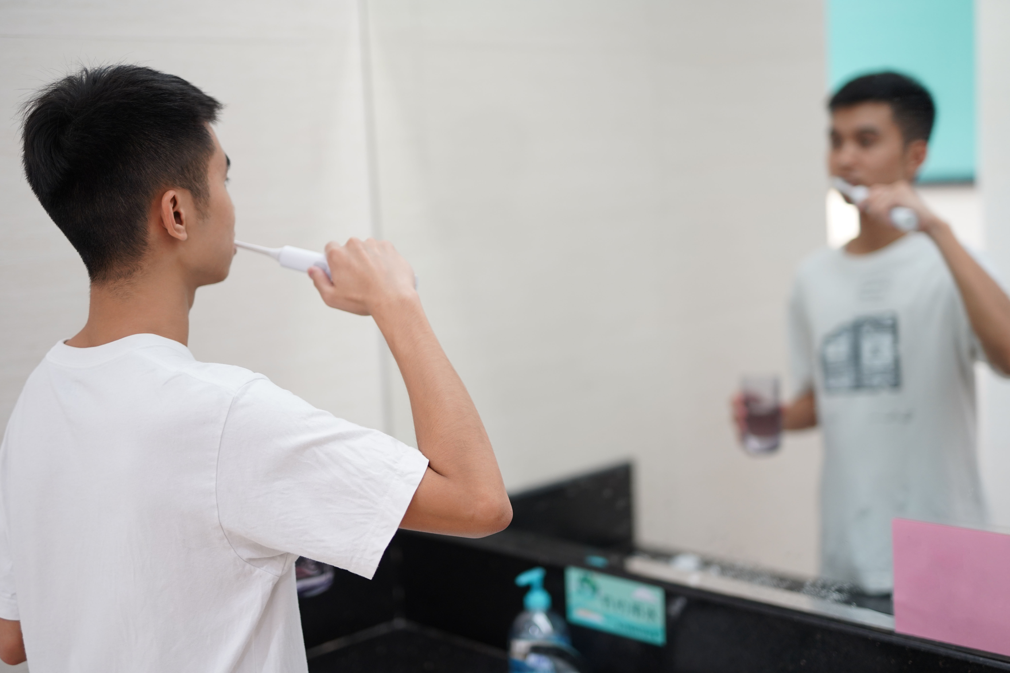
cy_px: 336
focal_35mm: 50
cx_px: 505
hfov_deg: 39.6
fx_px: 1403
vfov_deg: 27.0
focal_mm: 50
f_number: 1.4
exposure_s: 1/100
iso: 400
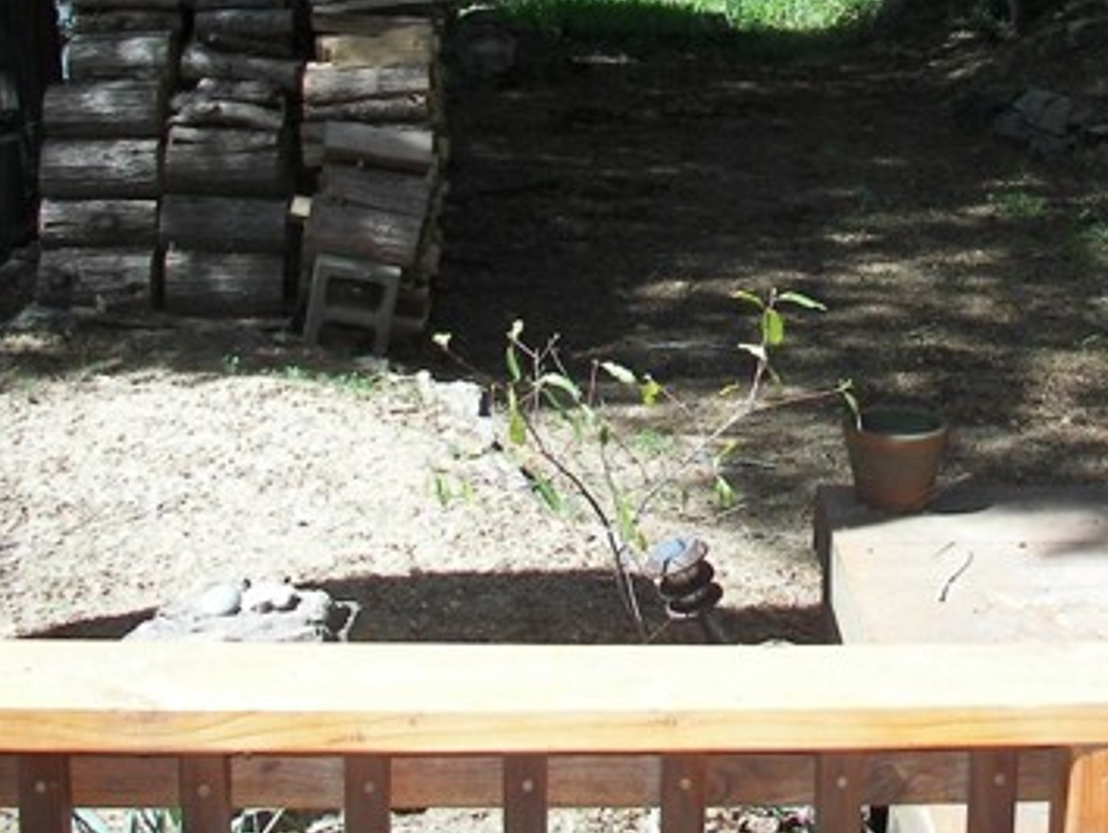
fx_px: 2082
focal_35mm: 65
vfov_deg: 22.4
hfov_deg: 29.5
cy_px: 191
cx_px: 773
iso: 50
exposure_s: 1/250
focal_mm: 6
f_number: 2.8
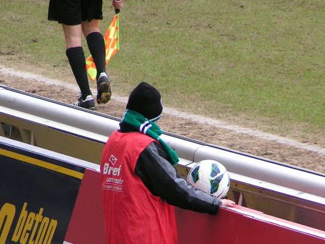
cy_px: 193
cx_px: 164
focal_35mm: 548
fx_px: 5145
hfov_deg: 3.6
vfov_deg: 2.7
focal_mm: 52
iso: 125
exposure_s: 1/400
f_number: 3.5
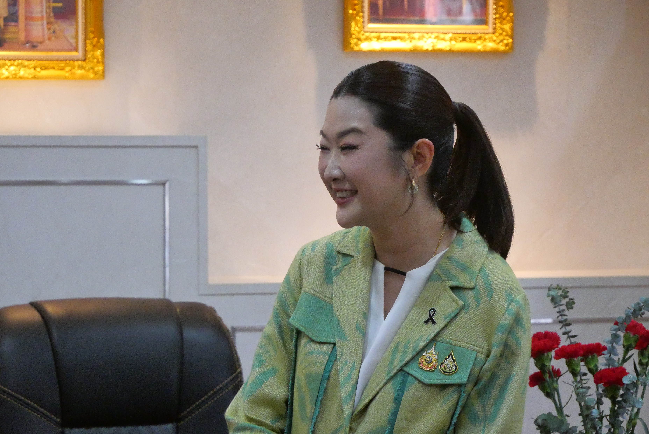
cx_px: 324
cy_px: 217
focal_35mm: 124
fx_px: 2237
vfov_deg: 11.1
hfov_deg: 16.5
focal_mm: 60
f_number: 5.6
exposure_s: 1/160
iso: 6400
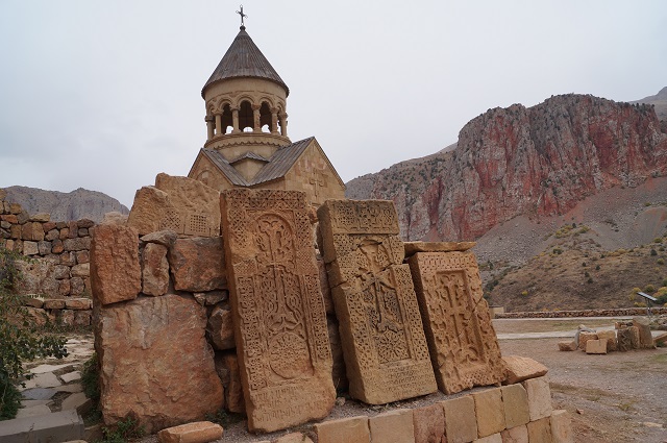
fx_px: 500
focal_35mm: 27
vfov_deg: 47.8
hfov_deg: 67.4
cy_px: 222
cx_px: 334
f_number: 6.3
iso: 100
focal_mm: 18
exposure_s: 1/200
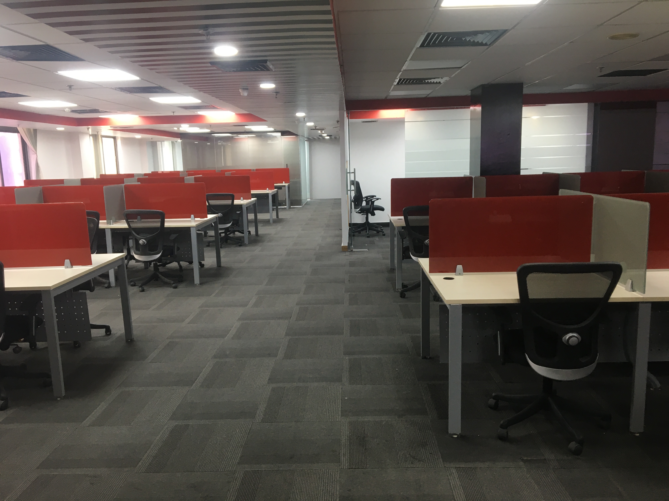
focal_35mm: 29
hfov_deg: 61.7
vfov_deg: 48.2
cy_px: 250
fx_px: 560
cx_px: 334
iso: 80
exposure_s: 1/33
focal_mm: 4.15
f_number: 2.2
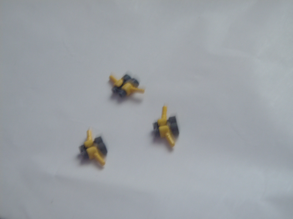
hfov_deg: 22.5
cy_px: 110
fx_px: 736
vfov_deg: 17.0
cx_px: 146
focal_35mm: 87
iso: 200
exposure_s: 1/10
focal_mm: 15.52
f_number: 4.3
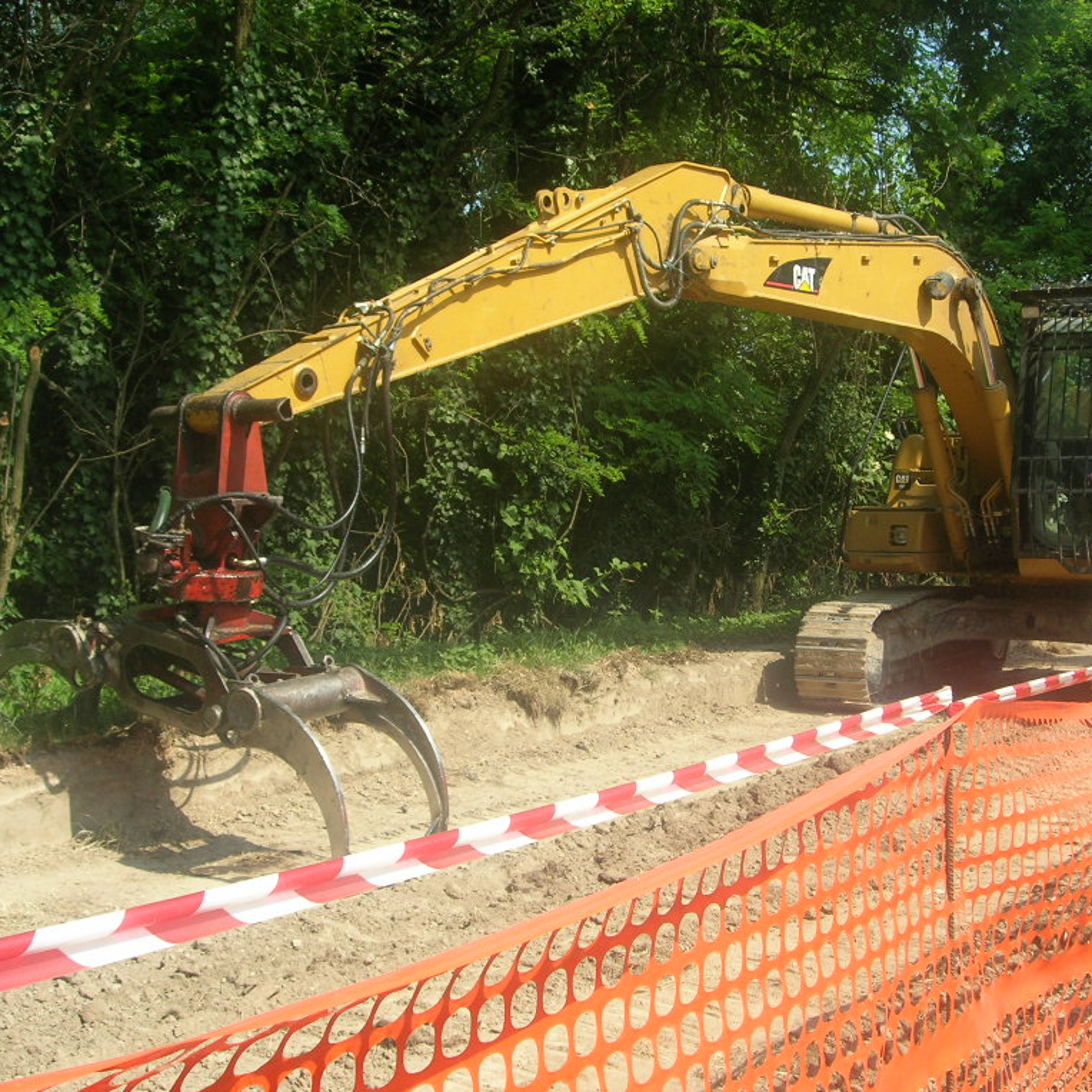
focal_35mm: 45
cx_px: 676
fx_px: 1606
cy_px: 545
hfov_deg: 37.3
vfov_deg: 37.6
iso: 64
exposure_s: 1/303
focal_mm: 7.8
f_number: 4.8
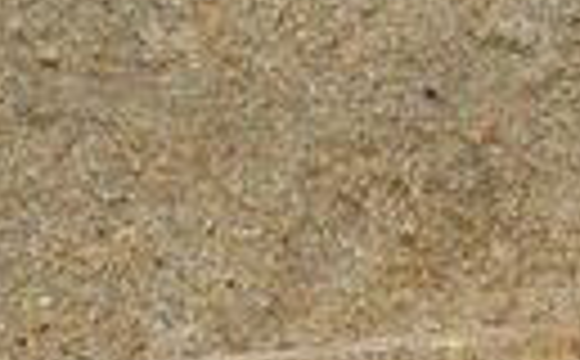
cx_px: 1322
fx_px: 12003
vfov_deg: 1.7
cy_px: 454
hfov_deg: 2.7
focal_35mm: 761
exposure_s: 1/1250
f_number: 8
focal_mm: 100
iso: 200
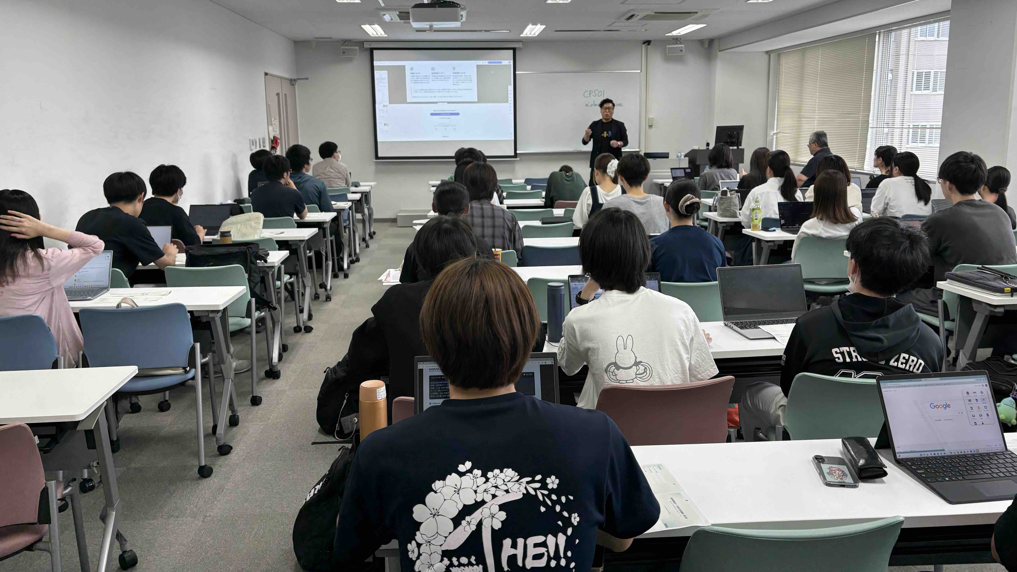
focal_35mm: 29
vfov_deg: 40.1
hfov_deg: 66.1
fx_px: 782
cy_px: 254
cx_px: 519
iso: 80
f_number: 1.6
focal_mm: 5.96
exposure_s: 1/100
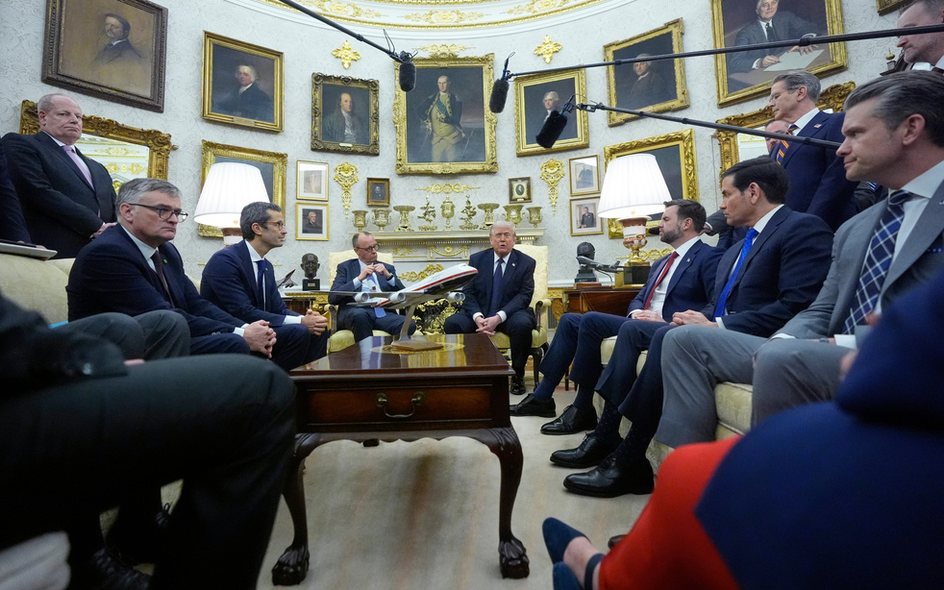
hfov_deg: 94.3
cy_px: 263
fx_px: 437
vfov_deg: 67.8
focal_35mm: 17
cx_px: 456
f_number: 2.8
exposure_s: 1/400
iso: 8000
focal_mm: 16
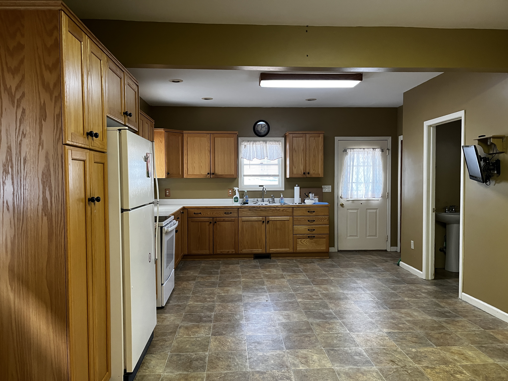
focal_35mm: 26
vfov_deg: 53.1
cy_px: 190
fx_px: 382
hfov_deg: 67.3
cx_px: 254
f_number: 1.6
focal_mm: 5.1
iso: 320
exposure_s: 1/60
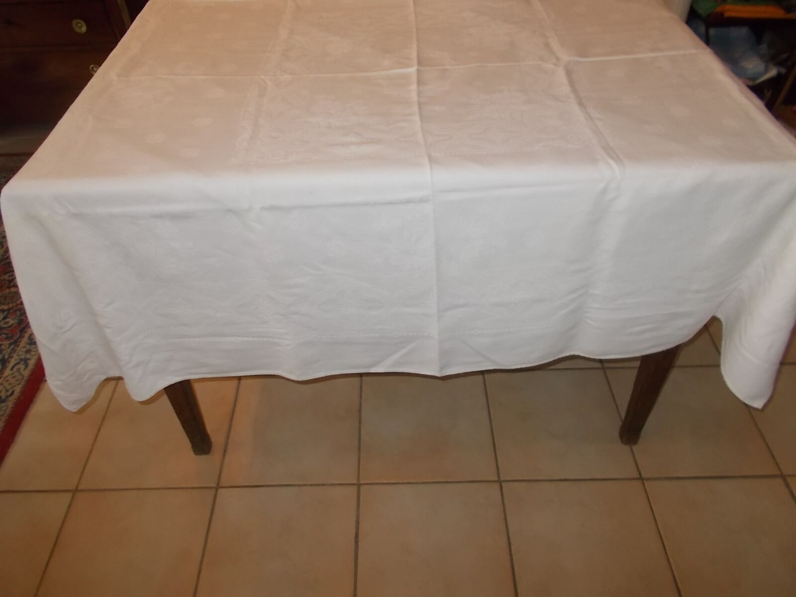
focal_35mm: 26
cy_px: 298
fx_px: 598
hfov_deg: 67.3
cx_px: 398
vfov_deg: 53.1
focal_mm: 4.6
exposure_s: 1/25
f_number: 3.2
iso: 200
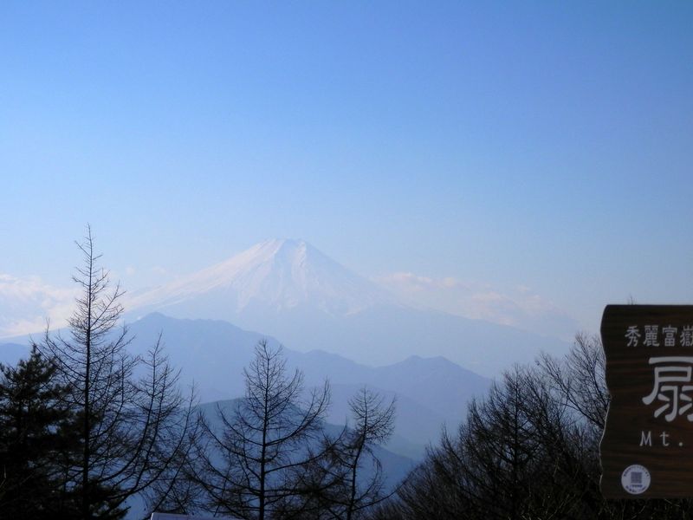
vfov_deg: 16.8
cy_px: 260
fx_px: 1762
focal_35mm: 88
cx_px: 346
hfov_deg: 22.3
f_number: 13.5
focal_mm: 15.8
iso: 80
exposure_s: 1/400
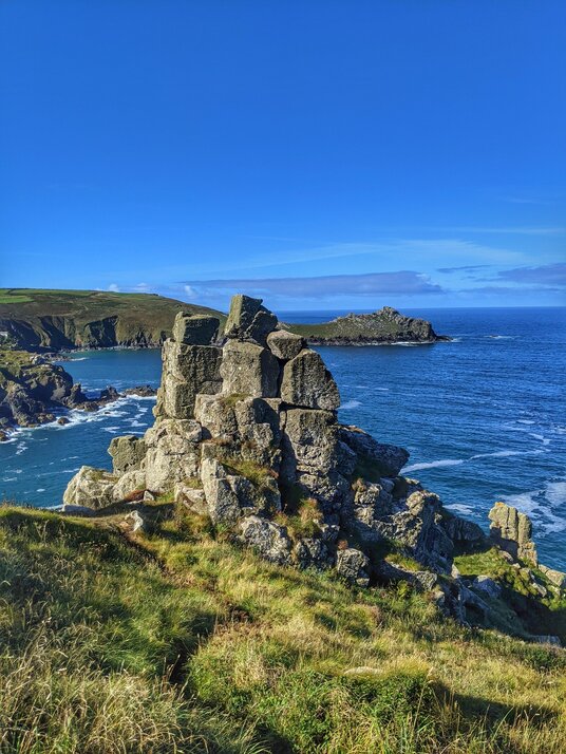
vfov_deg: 65.3
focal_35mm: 27
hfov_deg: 51.4
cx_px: 283
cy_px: 377
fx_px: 588
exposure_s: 1/2611
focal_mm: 4.44
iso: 62
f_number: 1.8
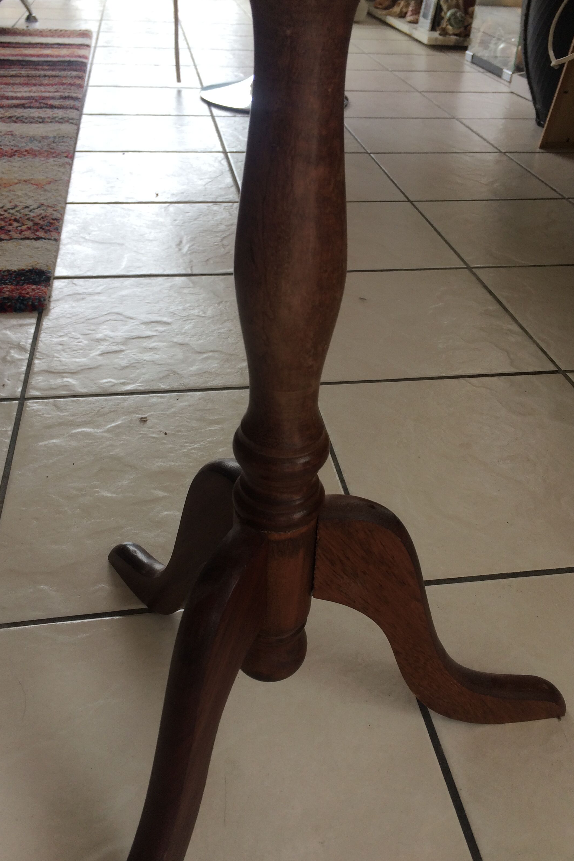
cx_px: 287
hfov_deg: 42.3
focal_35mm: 31
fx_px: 741
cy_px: 429
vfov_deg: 60.3
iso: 32
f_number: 2.2
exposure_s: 1/100
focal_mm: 4.15
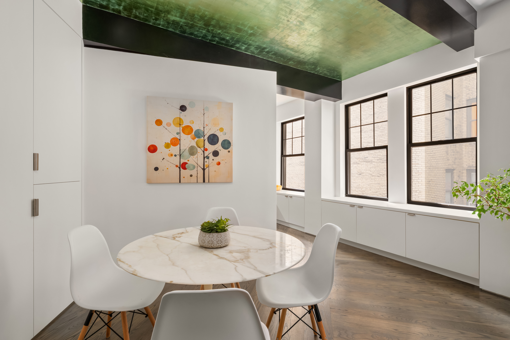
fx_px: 227
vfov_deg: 73.7
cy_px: 170
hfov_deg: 96.7
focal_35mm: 16
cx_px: 255
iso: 640
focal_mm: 16
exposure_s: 3.2
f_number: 18
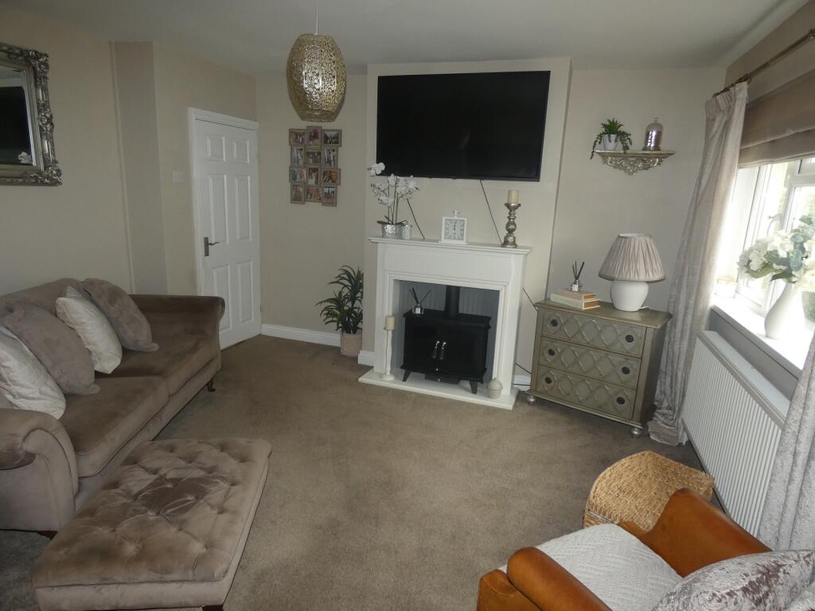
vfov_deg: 66.0
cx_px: 408
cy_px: 306
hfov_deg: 81.7
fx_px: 471
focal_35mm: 20
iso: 200
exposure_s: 1/60
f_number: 2.8
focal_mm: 3.6
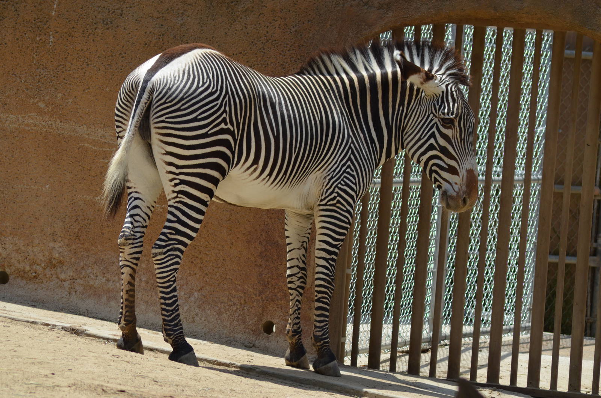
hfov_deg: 7.4
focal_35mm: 278
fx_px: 4623
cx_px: 300
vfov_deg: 4.9
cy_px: 199
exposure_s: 1/2000
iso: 400
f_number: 5.6
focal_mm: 185
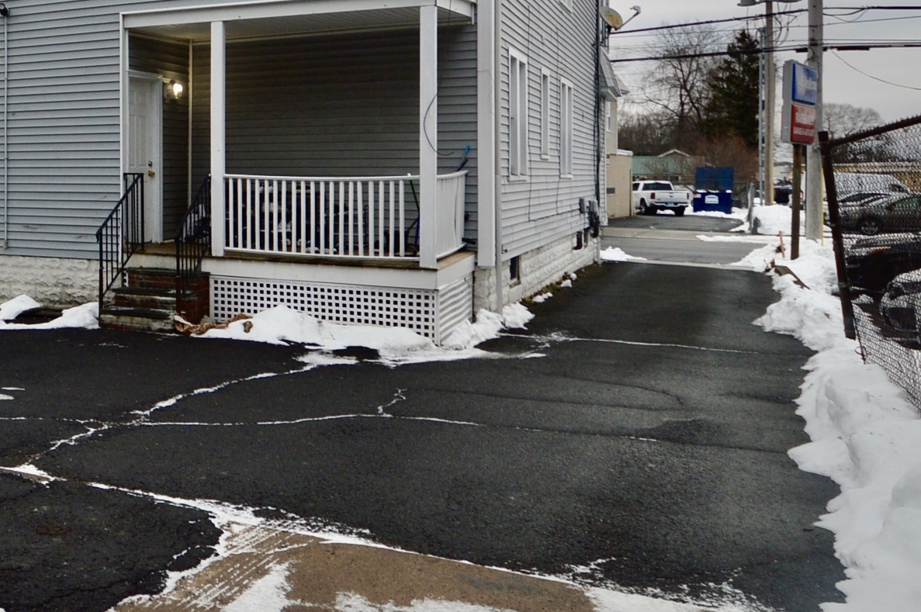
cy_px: 183
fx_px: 971
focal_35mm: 38
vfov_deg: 34.5
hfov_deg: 43.8
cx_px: 12
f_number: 5.6
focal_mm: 10
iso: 180
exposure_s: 1/125
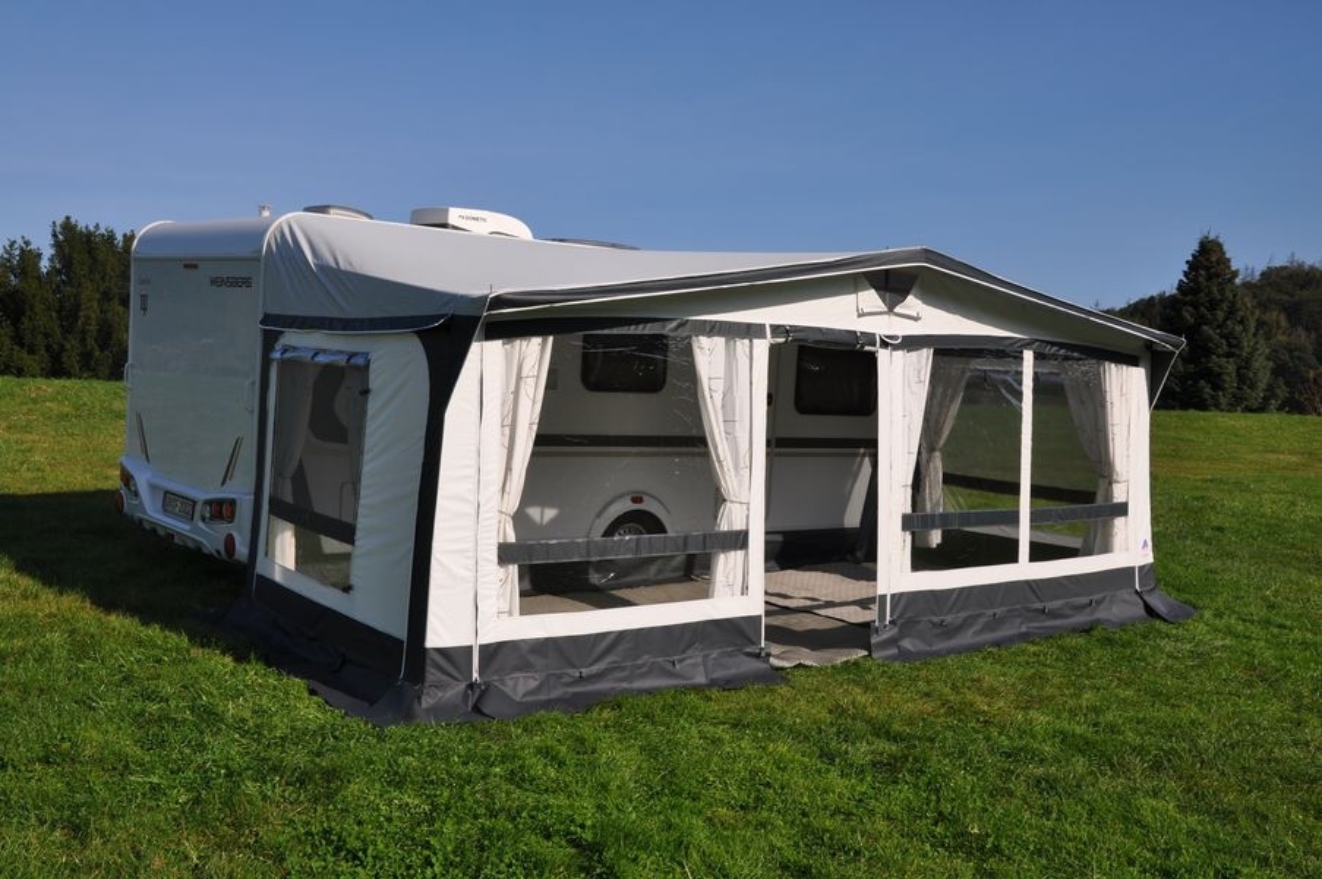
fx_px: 1376
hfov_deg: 51.3
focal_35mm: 38
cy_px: 440
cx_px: 661
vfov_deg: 35.4
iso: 200
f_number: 11
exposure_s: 1/500
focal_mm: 25
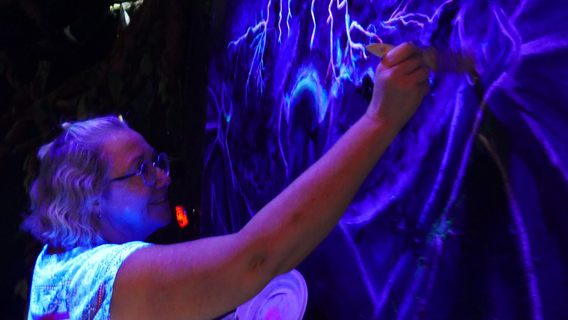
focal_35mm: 46
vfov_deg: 26.0
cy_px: 148
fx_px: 693
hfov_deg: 44.6
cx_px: 285
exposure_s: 1/8
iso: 3200
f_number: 4.6
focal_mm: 21
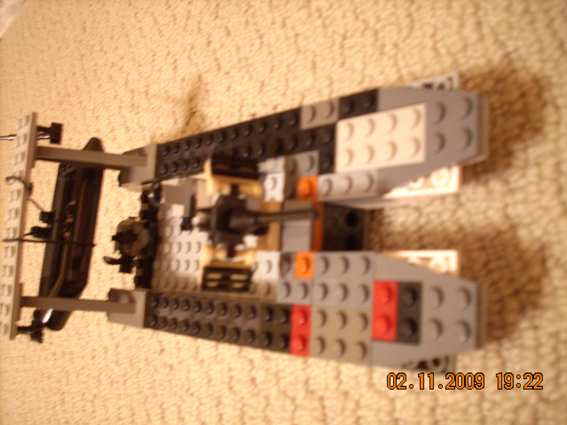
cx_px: 284
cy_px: 212
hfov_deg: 50.1
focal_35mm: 37
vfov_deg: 38.7
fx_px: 606
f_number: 2.8
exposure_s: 1/4
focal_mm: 6.2
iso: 259
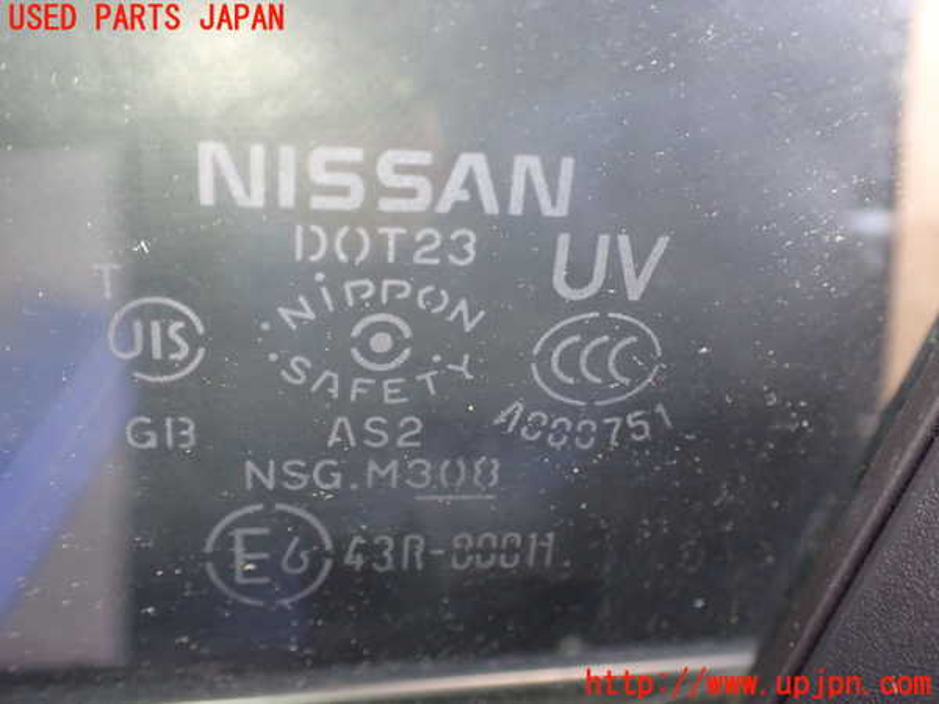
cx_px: 470
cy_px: 352
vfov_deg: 37.7
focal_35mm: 38
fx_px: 1031
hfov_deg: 49.0
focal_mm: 6.83
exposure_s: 1/60
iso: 800
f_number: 2.7
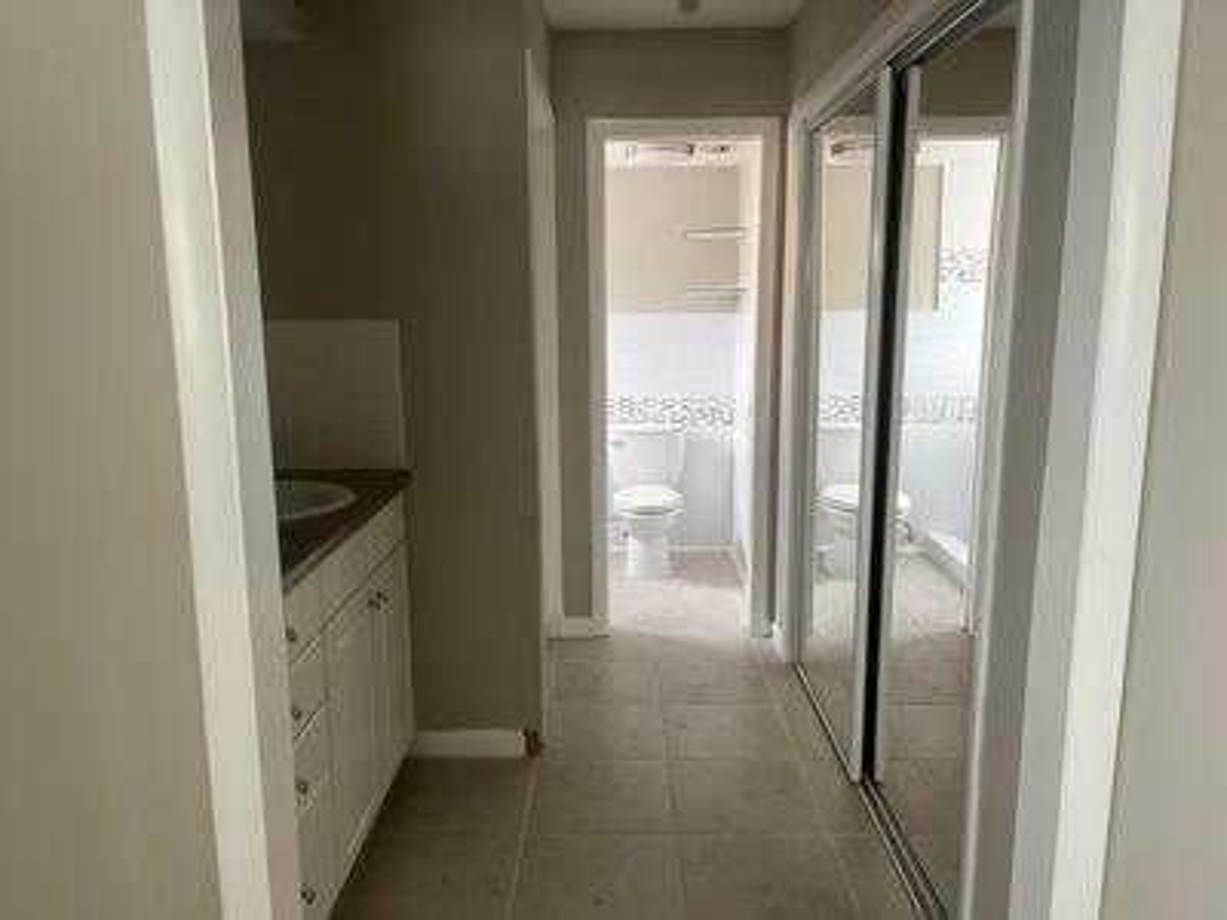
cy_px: 460
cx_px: 614
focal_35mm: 26
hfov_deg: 67.3
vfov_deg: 53.1
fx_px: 922
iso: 125
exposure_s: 1/121
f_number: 1.6
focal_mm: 5.1
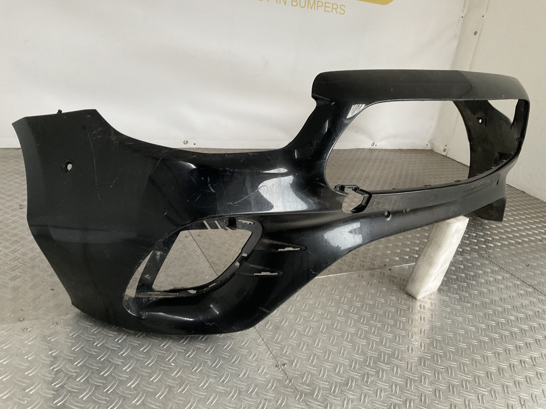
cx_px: 273
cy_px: 204
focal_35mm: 29
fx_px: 457
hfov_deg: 61.7
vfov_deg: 48.2
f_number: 1.8
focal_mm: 3
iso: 200
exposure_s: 1/50
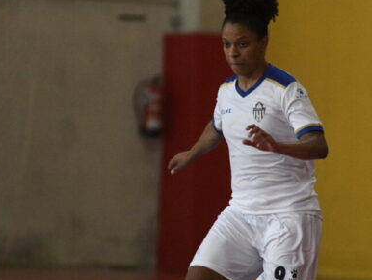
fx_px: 5860
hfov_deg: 3.6
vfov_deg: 2.7
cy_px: 191
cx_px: 341
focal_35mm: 545
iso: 4000
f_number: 2.8
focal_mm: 190
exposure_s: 1/1000
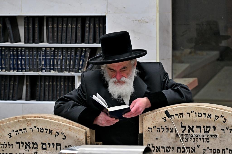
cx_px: 116
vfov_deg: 7.6
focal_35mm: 180
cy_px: 77
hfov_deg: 11.4
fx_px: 1160
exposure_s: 1/200
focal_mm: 120
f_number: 4
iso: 640
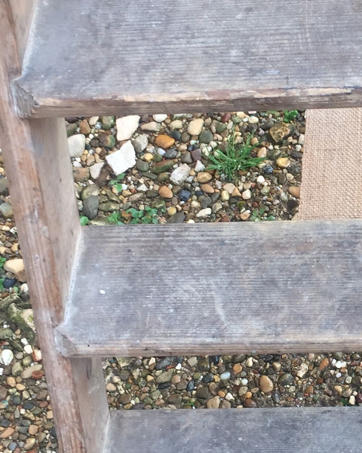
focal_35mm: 75
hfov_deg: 19.7
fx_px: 1004
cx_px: 387
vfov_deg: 25.3
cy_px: 268
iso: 32
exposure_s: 1/110
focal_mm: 4.15
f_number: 2.2
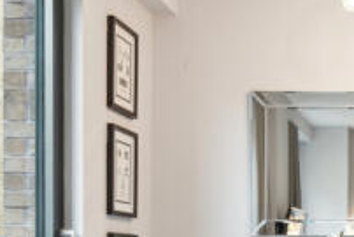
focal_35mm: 81
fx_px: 797
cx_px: 442
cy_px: 255
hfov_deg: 22.7
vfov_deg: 16.4
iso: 400
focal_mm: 16
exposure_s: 1/5
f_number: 11
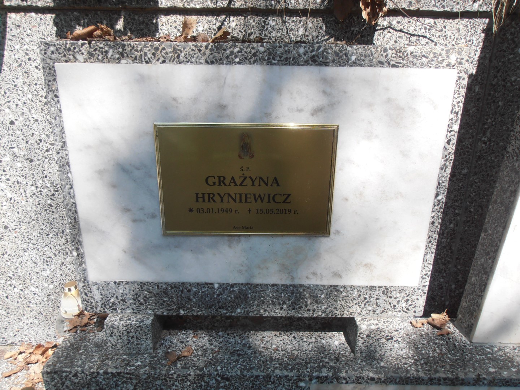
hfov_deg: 71.6
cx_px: 260
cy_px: 195
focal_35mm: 24
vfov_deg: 56.8
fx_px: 361
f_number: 3
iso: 80
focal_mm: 4.2
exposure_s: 1/500
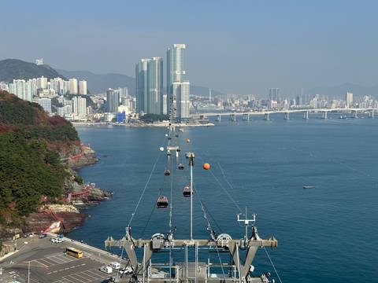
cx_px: 189
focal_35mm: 48
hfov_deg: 39.7
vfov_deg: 30.3
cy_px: 142
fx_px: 524
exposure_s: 1/4566
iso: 64
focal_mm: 6.86
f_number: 1.78
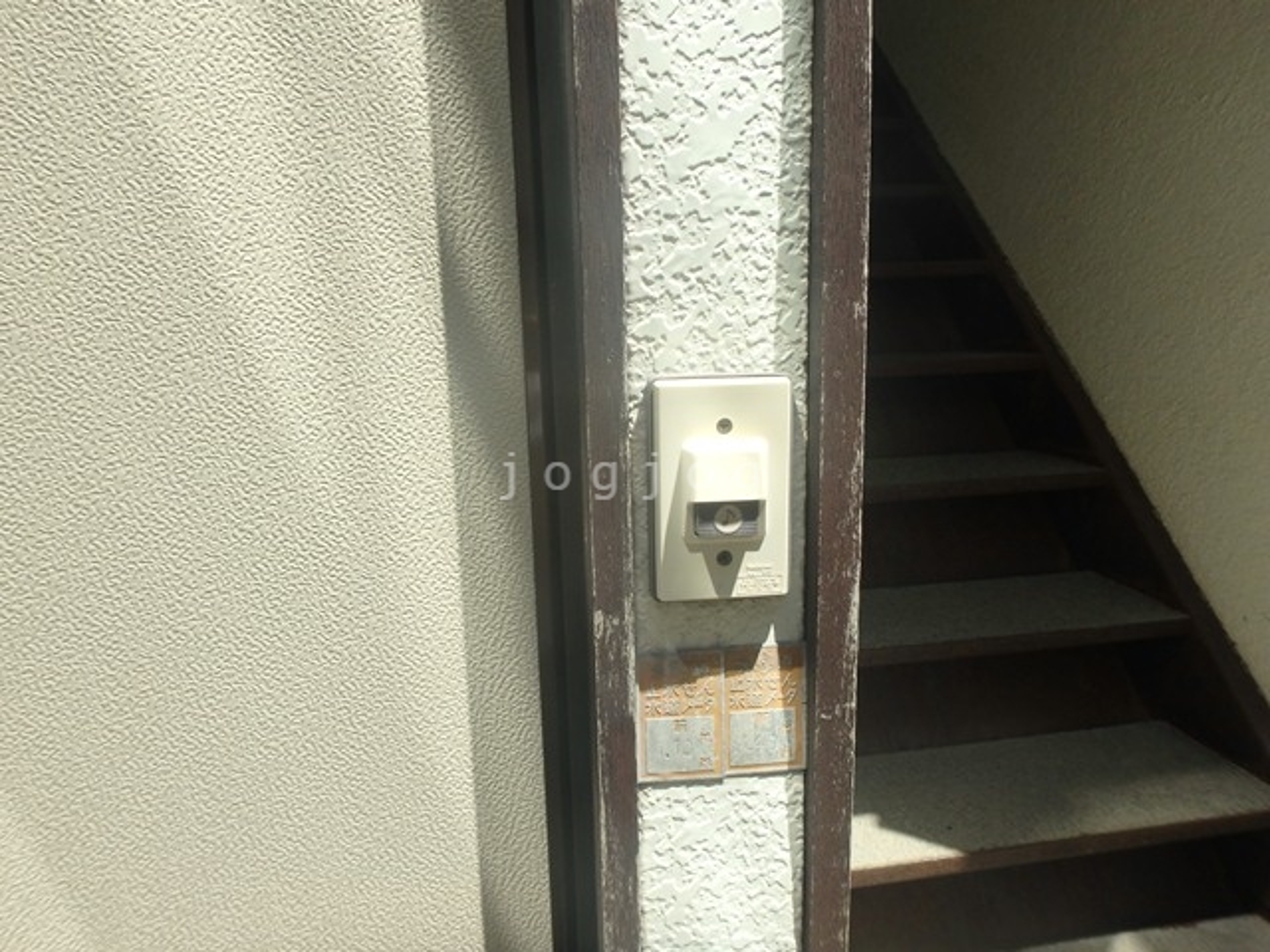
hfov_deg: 79.0
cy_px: 476
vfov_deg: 63.4
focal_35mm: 21
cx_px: 635
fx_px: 770
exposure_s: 1/800
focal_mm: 3.7
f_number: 3.5
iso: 125
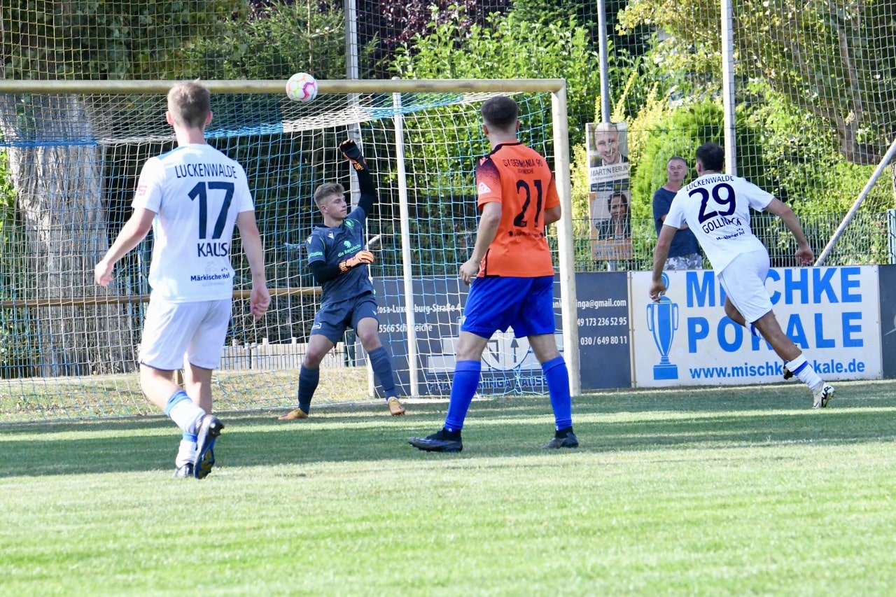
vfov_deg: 6.9
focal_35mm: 200
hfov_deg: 10.3
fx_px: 4977
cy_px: 298
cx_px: 448
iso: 5000
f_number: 11
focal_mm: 200
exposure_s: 1/1600
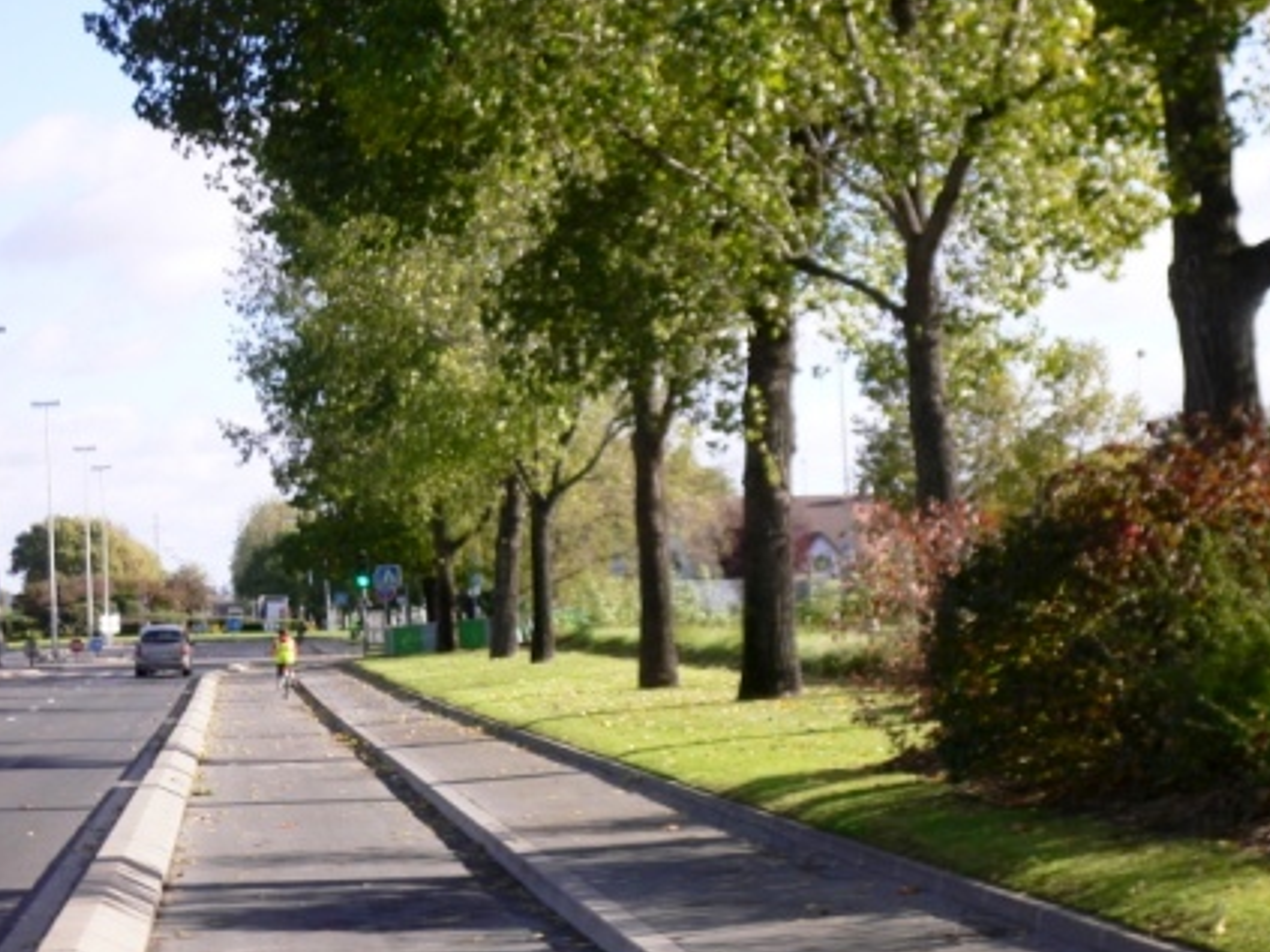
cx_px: 643
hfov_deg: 22.0
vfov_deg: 16.6
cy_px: 474
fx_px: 3264
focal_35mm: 89
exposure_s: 1/250
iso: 80
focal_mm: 14
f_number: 4.6
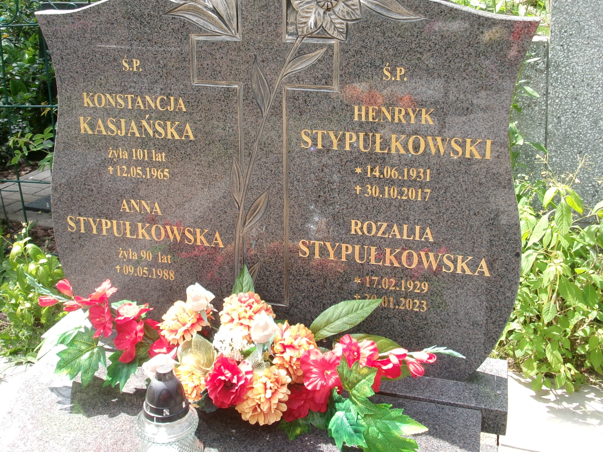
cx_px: 269
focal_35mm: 41
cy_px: 135
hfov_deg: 45.7
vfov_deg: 34.7
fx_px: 714
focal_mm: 5.1
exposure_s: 1/160
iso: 100
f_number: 3.9
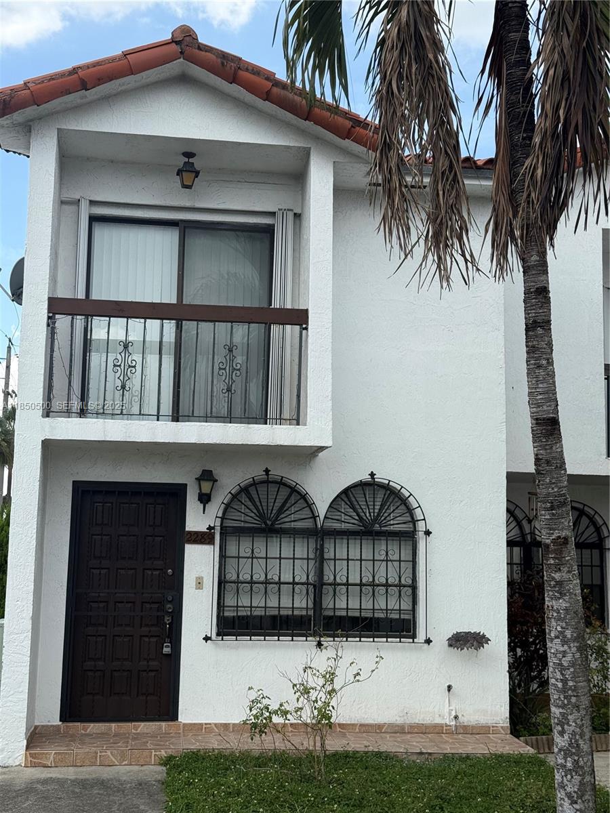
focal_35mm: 48
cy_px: 406
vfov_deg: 39.7
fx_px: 1128
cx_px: 305
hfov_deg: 30.3
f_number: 1.78
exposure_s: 1/2762
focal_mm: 6.76
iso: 64
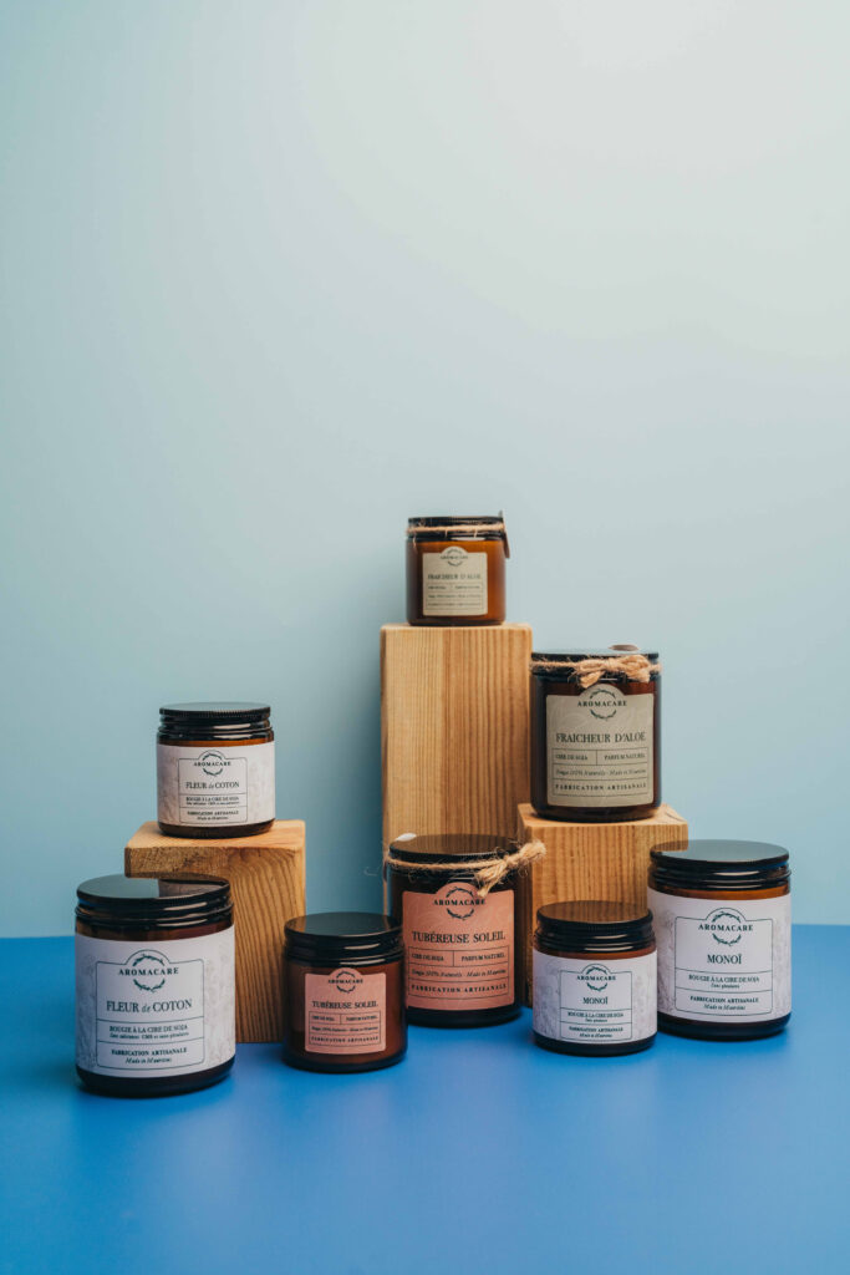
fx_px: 1770
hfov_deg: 27.0
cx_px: 425
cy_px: 638
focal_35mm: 50
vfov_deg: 39.6
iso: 800
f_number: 7.1
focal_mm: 50
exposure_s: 1/160
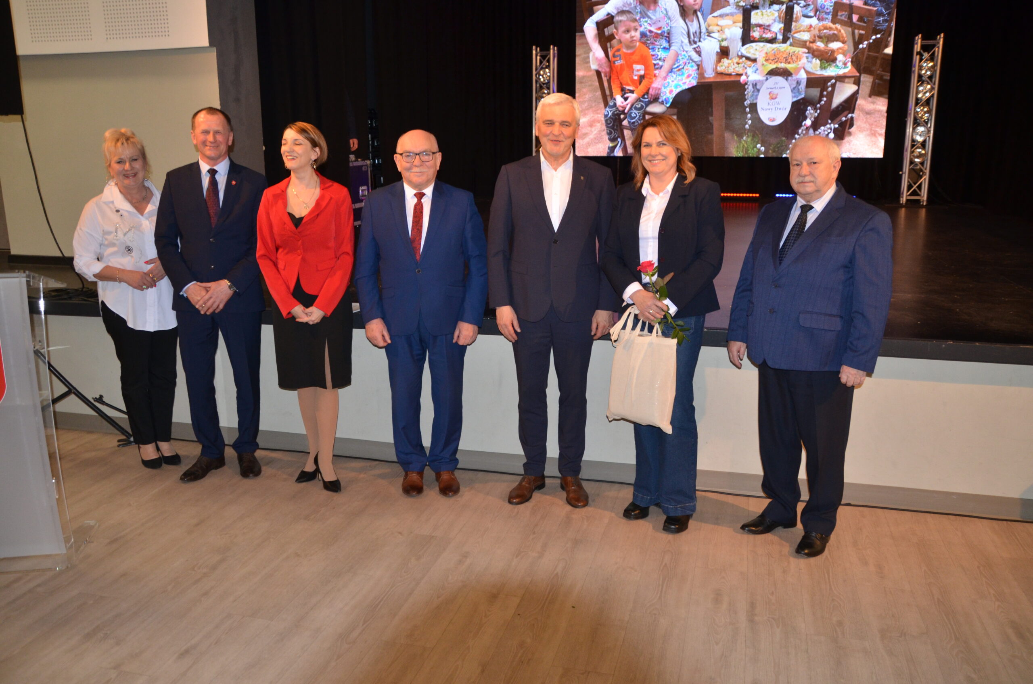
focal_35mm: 30
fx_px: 859
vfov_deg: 43.4
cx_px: 516
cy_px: 342
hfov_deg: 62.0
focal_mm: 20
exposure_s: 1/60
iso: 800
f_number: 3.5
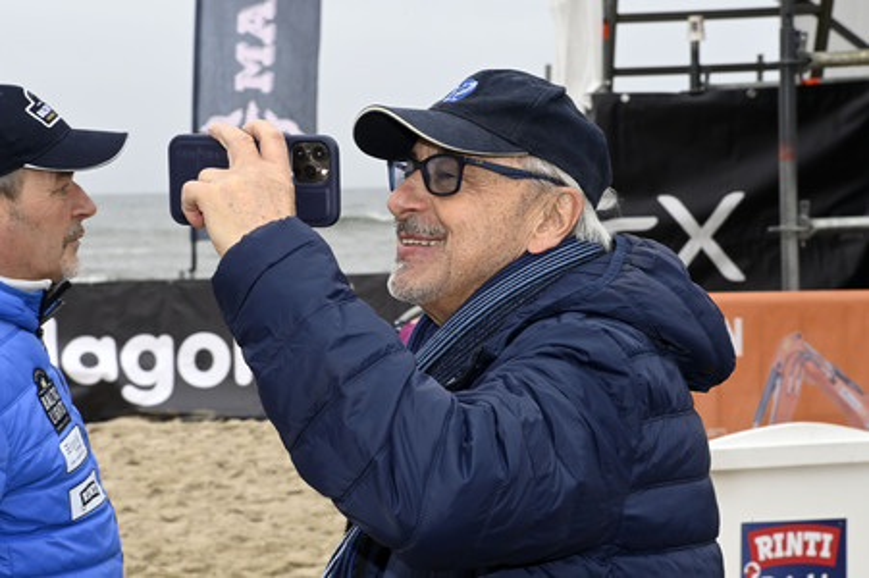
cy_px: 289
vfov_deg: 12.4
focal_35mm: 110
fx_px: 2653
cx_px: 434
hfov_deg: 18.6
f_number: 14
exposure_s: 1/160
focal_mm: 110
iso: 1000
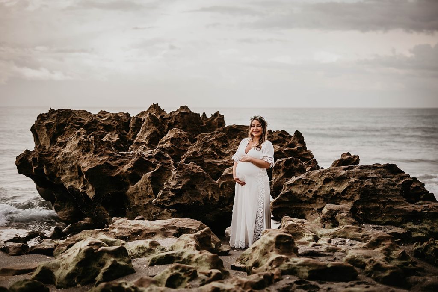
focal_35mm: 50
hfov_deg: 39.6
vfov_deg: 27.0
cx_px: 219
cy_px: 146
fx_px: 608
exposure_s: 1/1250
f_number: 1.8
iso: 320
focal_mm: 50
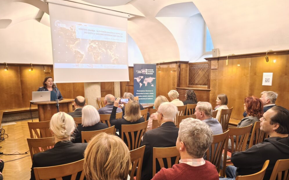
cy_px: 103
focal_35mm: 25
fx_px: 197
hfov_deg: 72.6
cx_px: 144
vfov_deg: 49.1
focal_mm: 6.57
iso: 3200
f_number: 1.6
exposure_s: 1/20
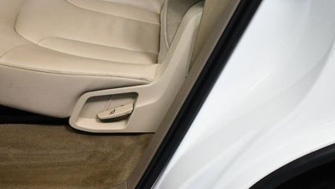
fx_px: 542
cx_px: 111
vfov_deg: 19.6
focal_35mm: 61
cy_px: 149
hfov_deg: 34.0
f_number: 3.5
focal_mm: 18
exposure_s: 1/125
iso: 1400
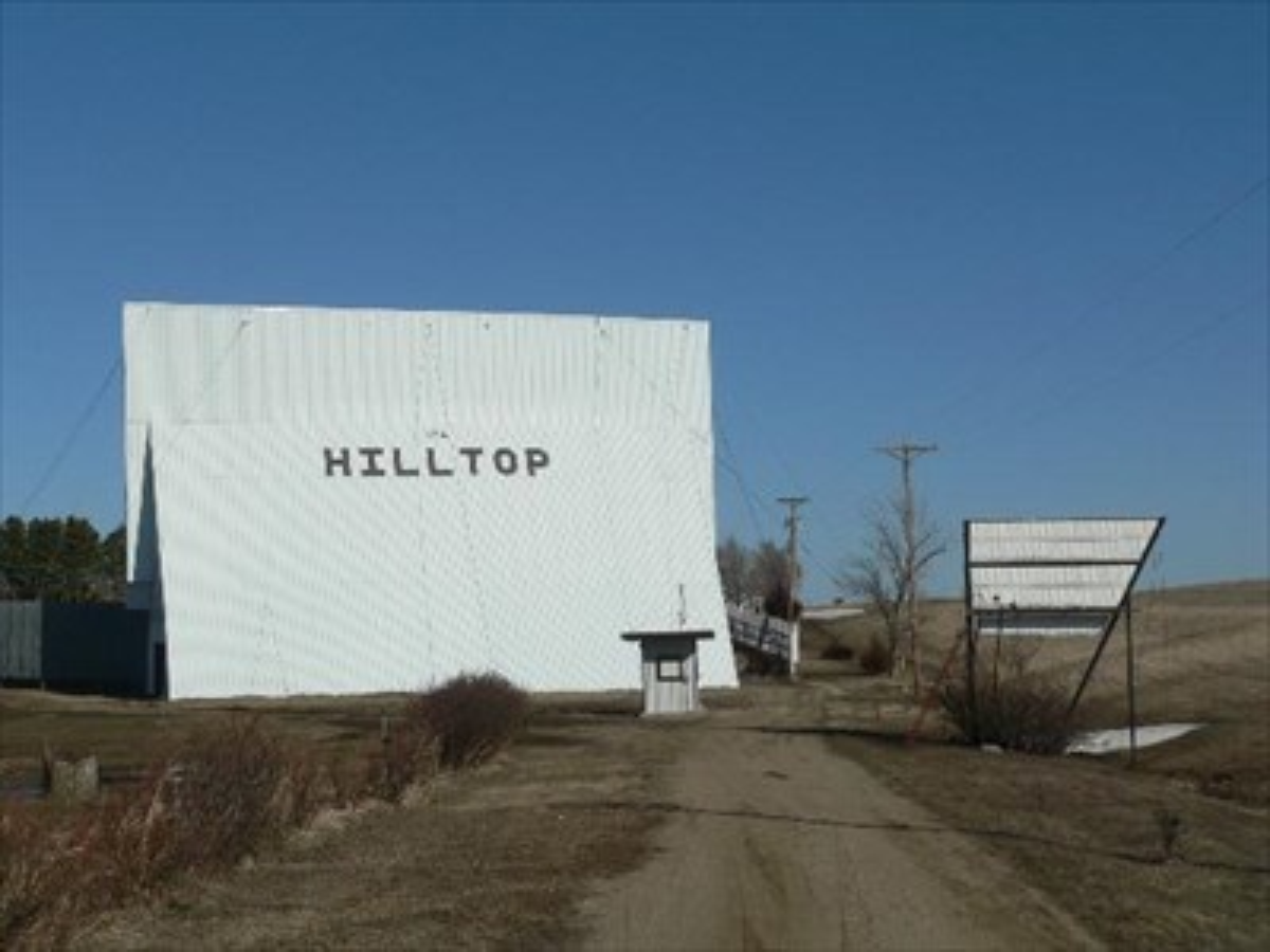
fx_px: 2311
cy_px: 476
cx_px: 635
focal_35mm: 63
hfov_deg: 30.7
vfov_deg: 23.3
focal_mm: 10.5
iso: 80
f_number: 5.6
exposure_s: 1/1000
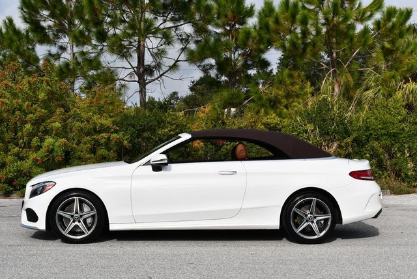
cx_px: 208
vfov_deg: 21.3
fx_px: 742
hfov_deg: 31.4
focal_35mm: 64
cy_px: 140
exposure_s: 1/320
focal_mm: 32
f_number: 9
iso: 100
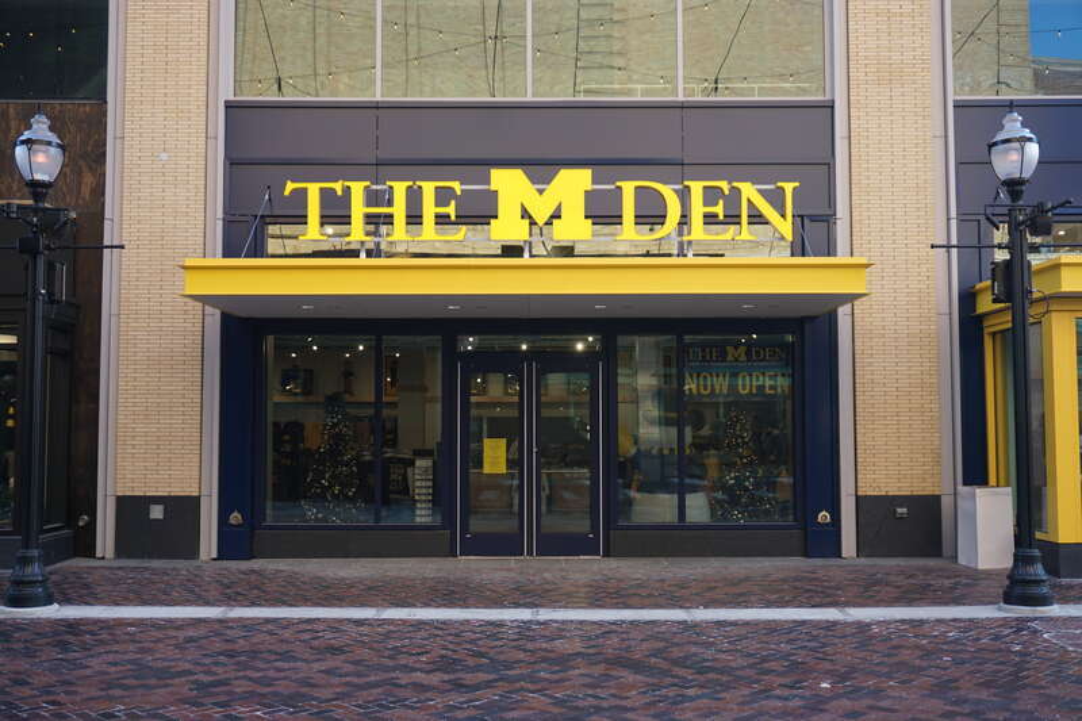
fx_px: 1172
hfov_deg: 49.6
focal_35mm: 39
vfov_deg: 34.2
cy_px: 360
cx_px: 541
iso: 200
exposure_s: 1/160
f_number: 4.5
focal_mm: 26
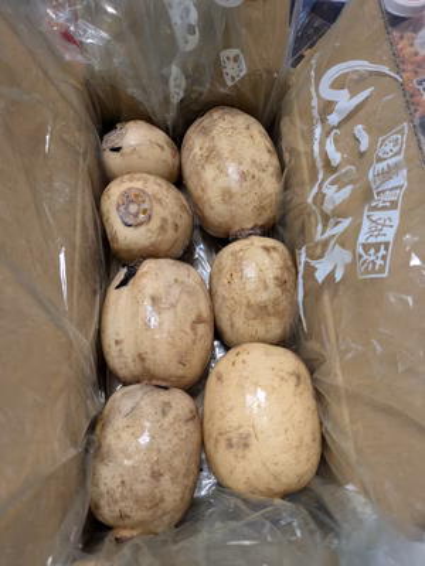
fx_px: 409
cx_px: 212
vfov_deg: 69.4
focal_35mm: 25
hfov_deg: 54.9
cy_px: 283
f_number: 1.89
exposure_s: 1/33.3
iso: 432
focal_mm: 5.43
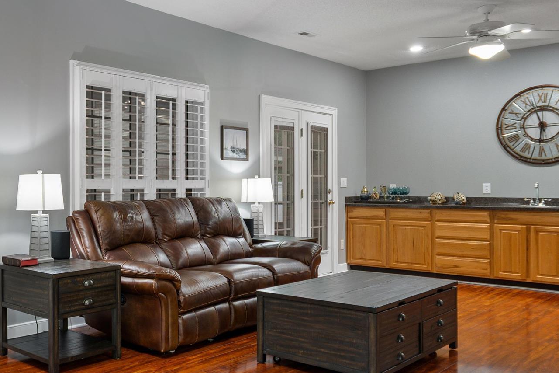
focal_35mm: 36
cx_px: 97
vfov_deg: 36.9
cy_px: 175
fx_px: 559
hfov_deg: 49.4
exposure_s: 1/6
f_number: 4.5
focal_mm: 10
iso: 100
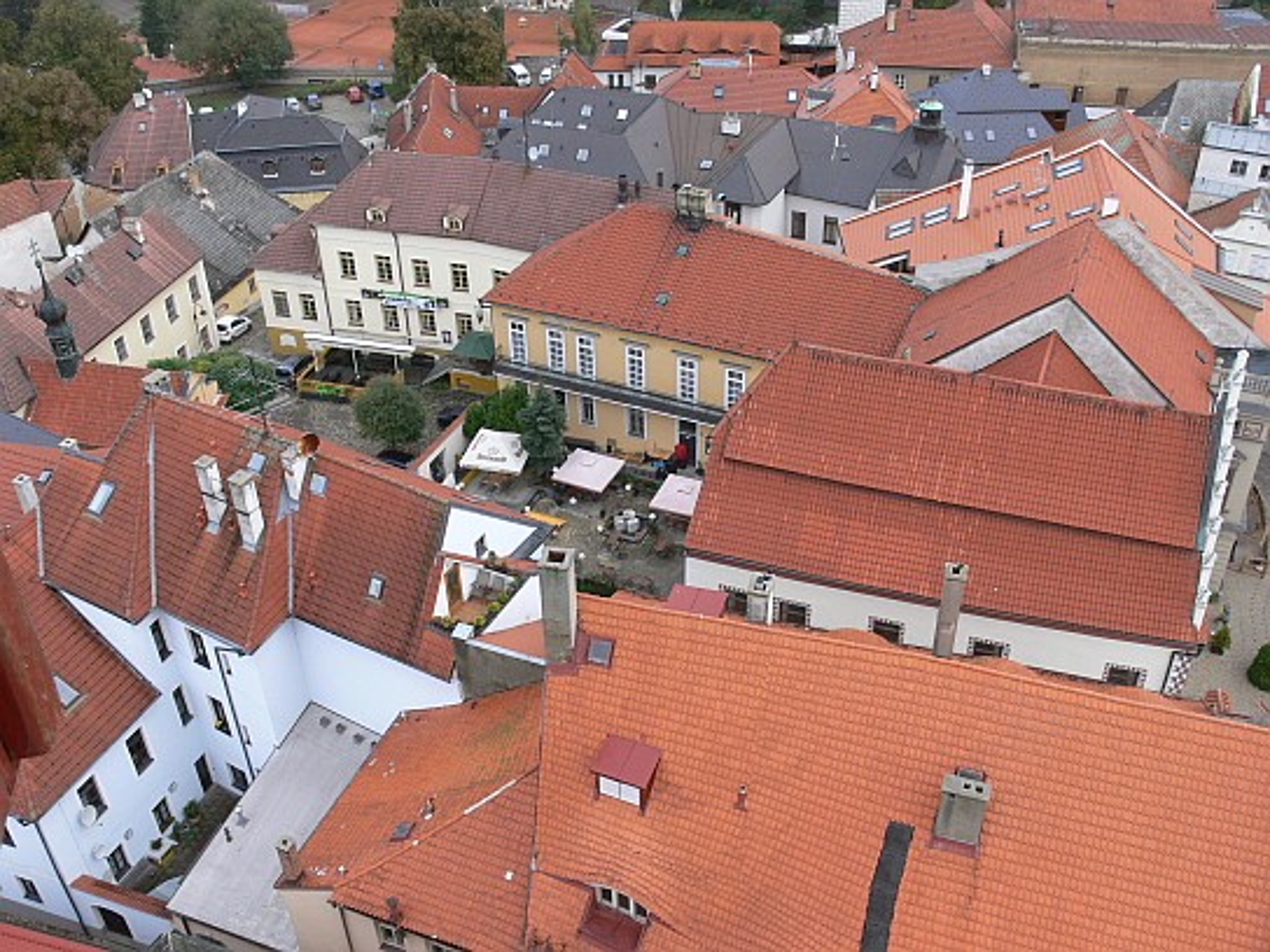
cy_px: 476
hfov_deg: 52.6
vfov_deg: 40.7
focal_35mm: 35
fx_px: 1284
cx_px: 635
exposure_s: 1/100
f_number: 5.6
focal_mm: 7.4
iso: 100
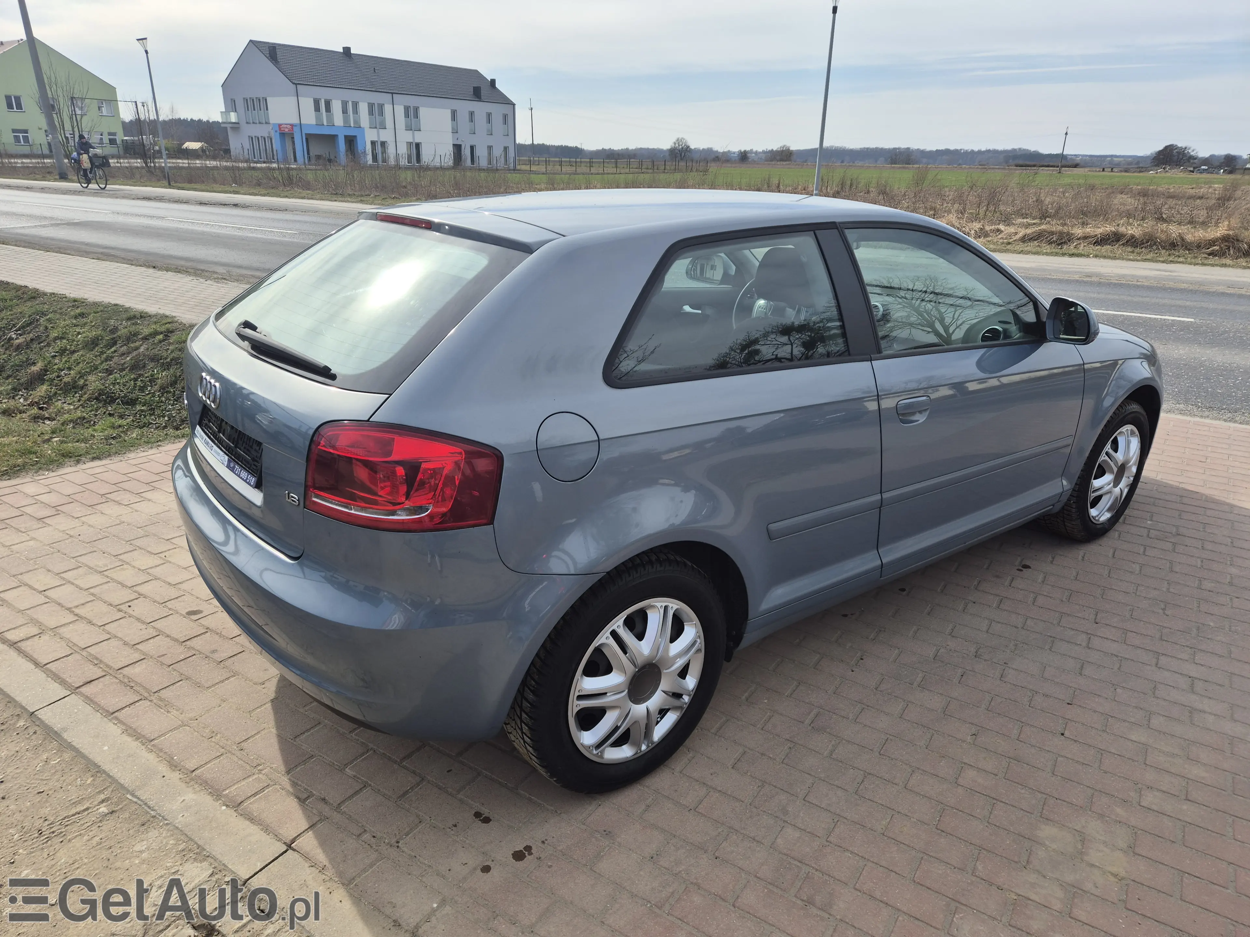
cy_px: 468
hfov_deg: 73.9
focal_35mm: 23
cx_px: 625
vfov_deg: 58.9
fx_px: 831
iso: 25
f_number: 1.8
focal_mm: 5.4
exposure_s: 1/1384
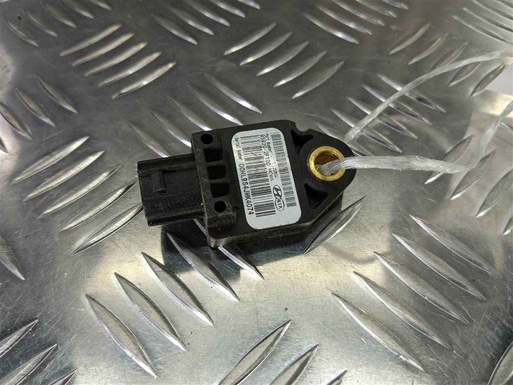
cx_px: 256
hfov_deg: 65.3
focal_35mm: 27
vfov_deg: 51.4
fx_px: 400
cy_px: 192
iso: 116
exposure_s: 1/100
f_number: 1.6
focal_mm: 4.11
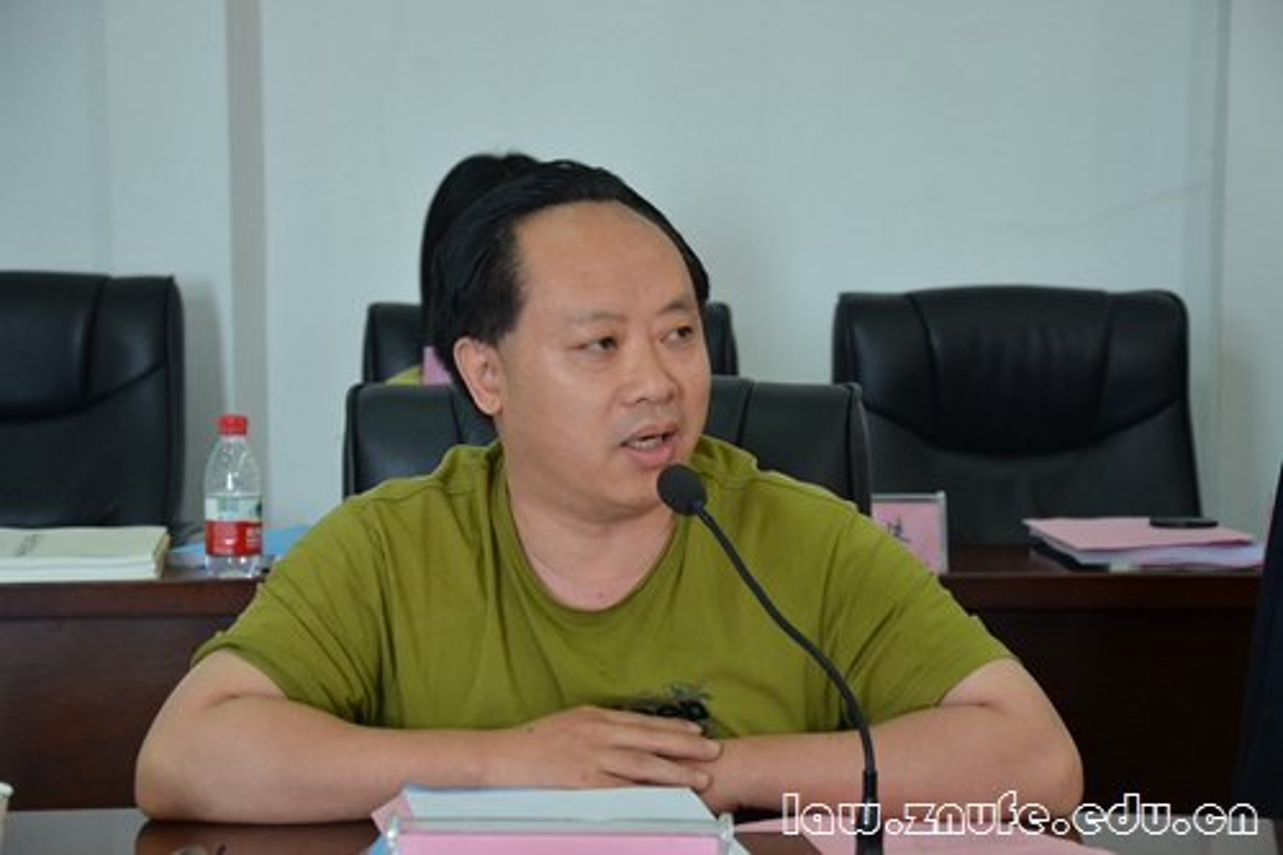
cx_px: 642
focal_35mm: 105
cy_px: 428
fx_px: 3741
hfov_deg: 19.5
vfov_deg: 13.0
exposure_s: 1/30
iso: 900
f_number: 5.3
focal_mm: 70
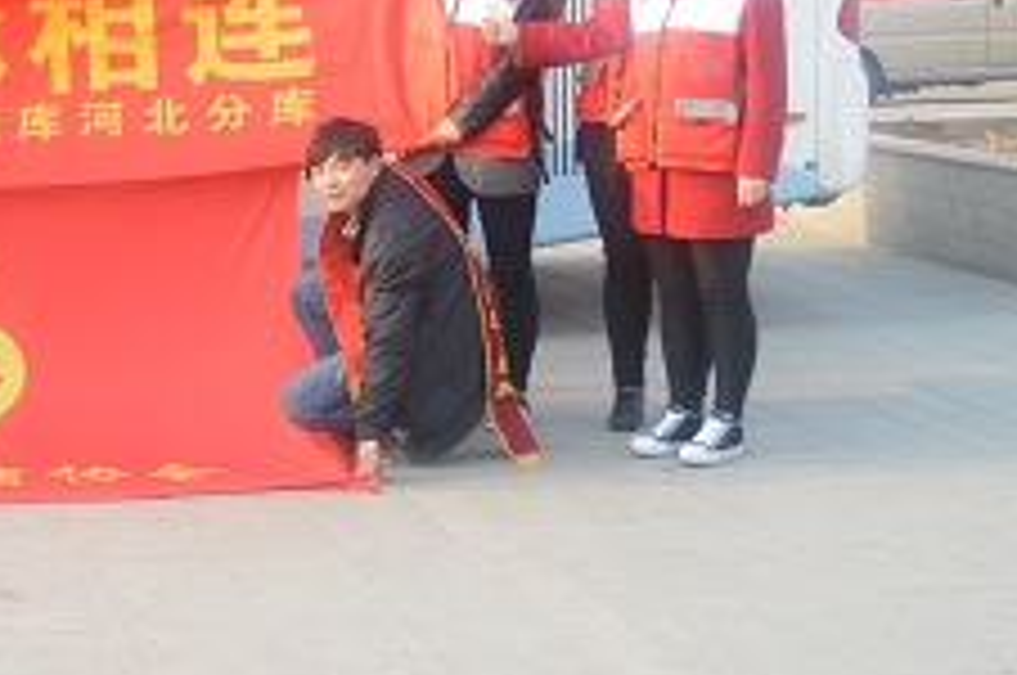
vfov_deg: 15.3
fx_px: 2482
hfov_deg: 22.2
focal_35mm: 88
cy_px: 63
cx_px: -36
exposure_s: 1/80
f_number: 4.5
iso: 100
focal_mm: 22
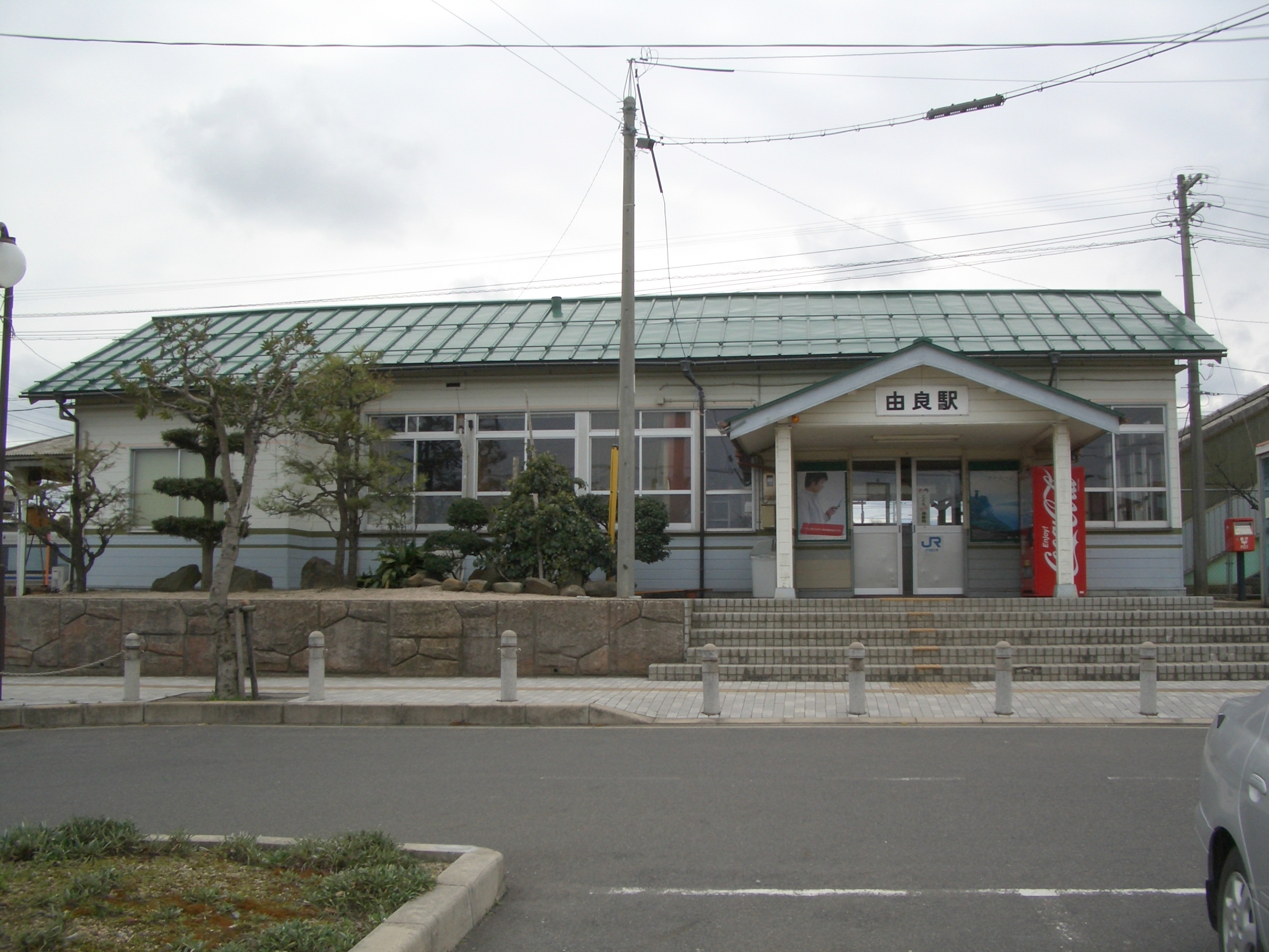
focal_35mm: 35
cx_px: 634
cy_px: 476
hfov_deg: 52.6
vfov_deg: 40.7
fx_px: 1283
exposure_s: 1/500
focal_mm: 5.8
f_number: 4.3
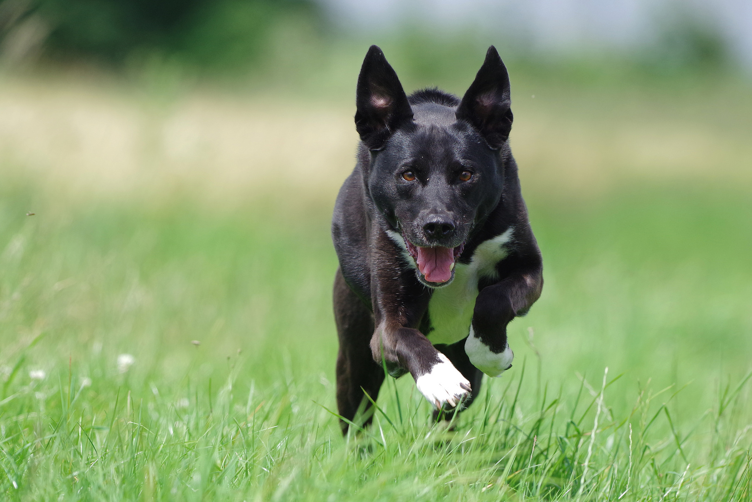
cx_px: 376
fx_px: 9399
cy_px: 251
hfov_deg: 4.6
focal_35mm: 450
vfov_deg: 3.1
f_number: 4.5
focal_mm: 300
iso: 400
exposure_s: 1/1600
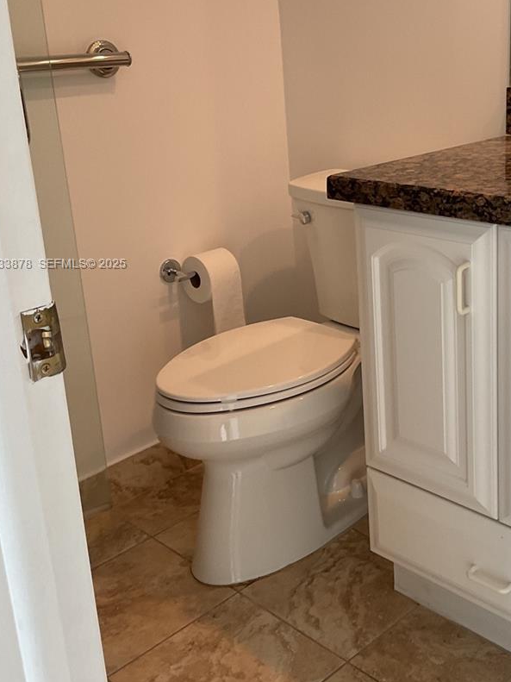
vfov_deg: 42.7
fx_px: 866
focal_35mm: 44
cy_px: 265
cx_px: 354
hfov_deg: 32.5
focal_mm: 3
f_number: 1.8
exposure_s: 1/120
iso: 64
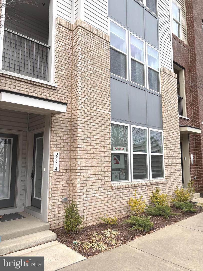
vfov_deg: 67.3
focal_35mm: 26
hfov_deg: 53.1
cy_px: 136
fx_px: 203
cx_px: 102
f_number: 1.6
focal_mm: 5.96
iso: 50
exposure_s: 1/402
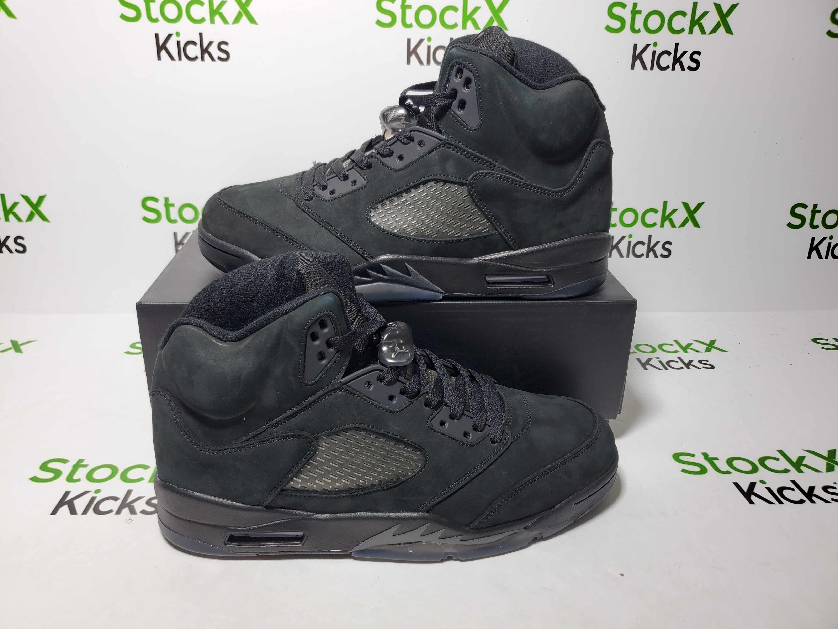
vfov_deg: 53.1
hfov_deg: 67.3
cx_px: 419
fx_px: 629
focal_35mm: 26
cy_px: 314
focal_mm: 4.3
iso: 50
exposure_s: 1/283
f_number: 1.5
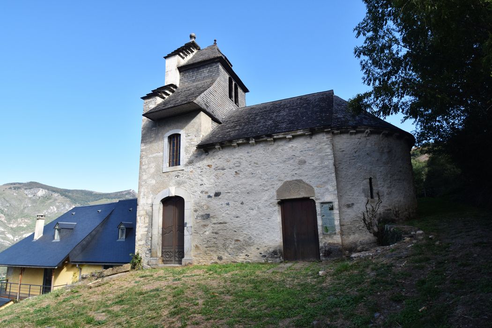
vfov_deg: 59.5
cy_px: 164
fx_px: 287
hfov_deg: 81.2
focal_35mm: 21
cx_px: 246
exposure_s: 1/250
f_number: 8
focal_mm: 14
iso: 250
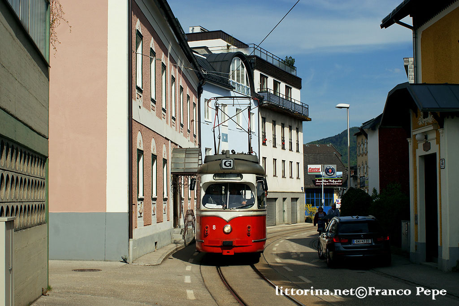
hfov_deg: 37.9
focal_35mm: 52
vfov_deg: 25.7
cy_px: 153
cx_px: 230
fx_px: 669
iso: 200
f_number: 11
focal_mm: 35
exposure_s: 1/500
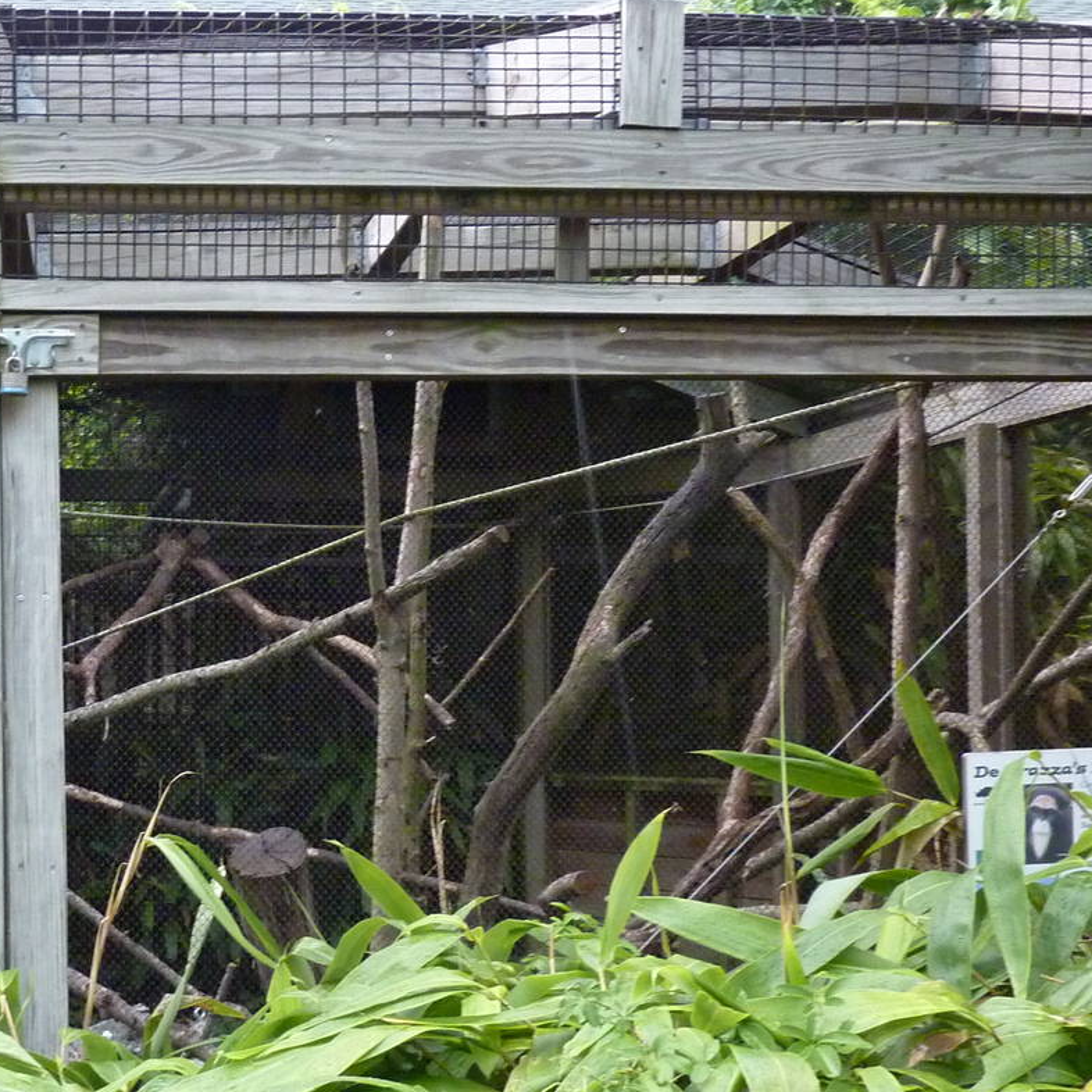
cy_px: 625
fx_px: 1606
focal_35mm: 45
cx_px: 181
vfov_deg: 37.5
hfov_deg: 36.0
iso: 400
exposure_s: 1/80
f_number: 3.3
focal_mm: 4.1
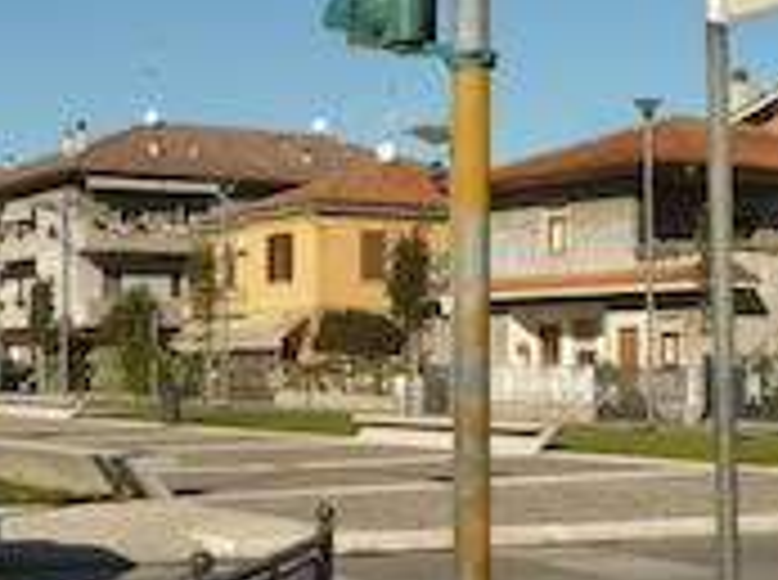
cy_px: 342
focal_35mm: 73
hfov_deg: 26.7
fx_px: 1637
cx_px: 364
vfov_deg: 20.1
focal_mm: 5.8
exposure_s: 1/400
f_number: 8
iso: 100
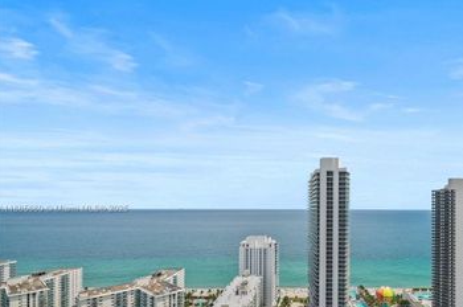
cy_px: 209
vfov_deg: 60.0
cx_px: 327
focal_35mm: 20
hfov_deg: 79.8
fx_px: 257
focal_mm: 14
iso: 200
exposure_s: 1/500
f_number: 8
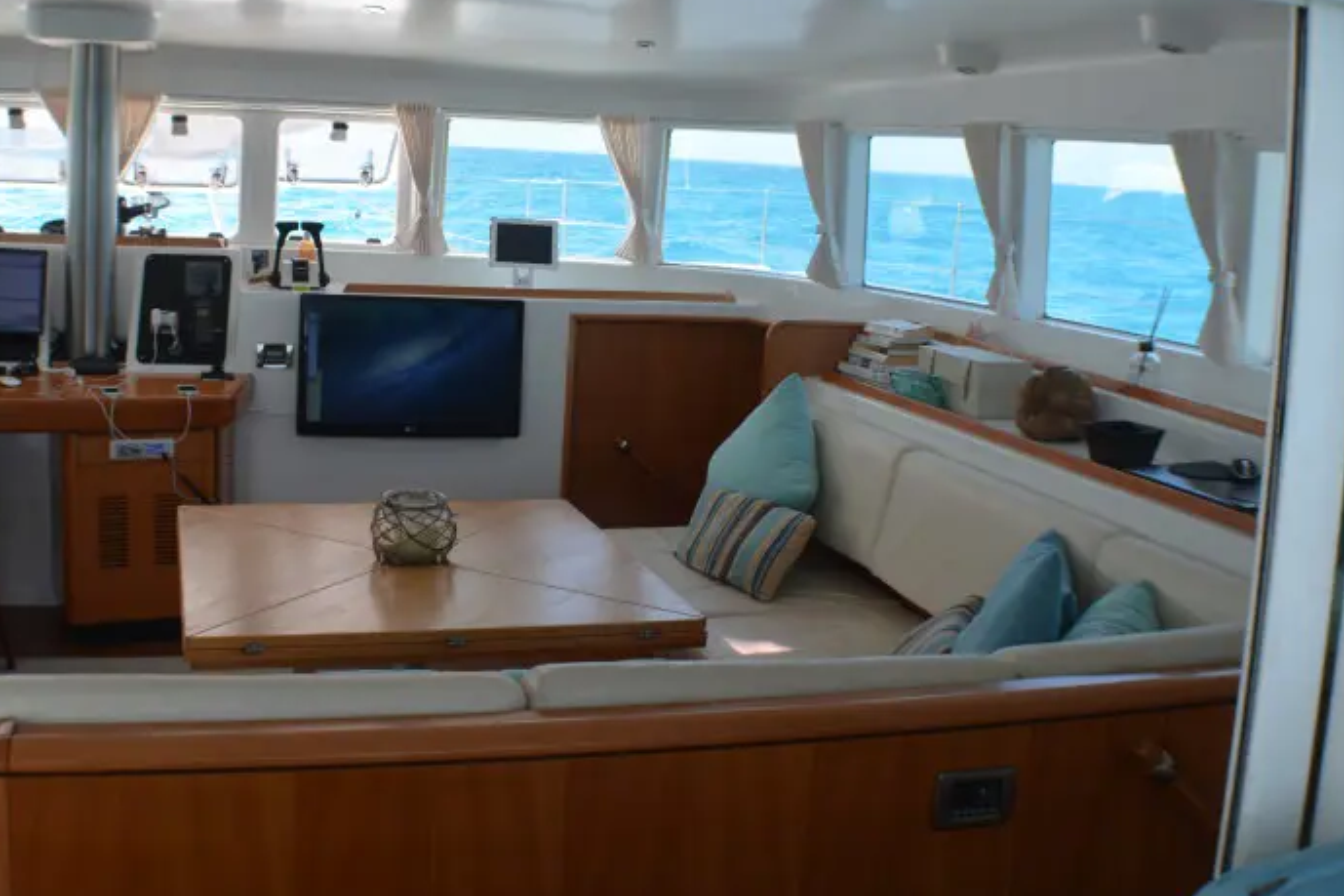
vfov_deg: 29.1
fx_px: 1717
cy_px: 326
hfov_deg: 42.5
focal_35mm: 46
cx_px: 521
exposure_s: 1/200
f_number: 7.1
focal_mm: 22
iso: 200
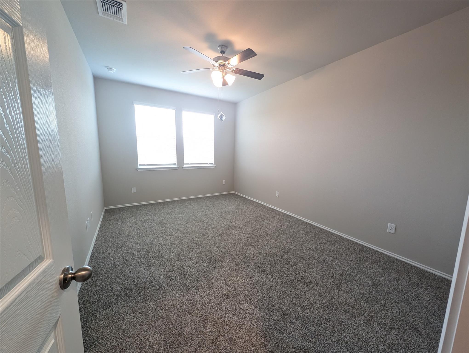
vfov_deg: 94.6
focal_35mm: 12
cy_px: 176
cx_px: 234
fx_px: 163
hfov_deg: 110.5
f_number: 1.95
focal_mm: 2.23
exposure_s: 1/90
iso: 651
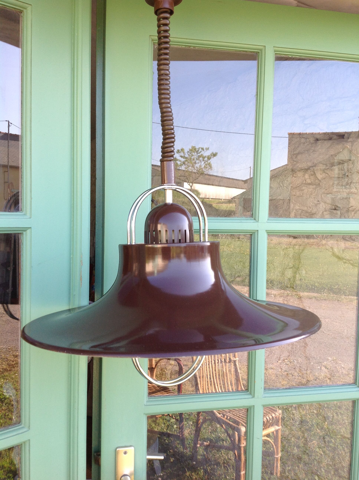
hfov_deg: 40.6
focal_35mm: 35
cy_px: 240
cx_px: 180
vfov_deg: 52.7
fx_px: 485
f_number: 2.4
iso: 50
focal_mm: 4.28
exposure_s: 1/180
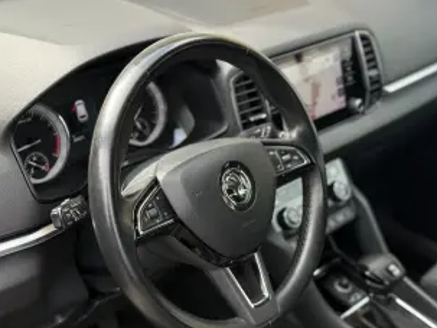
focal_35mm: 57
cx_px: 209
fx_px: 719
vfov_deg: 25.6
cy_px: 188
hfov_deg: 33.8
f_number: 1.78
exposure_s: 1/420
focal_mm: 6.76
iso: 80
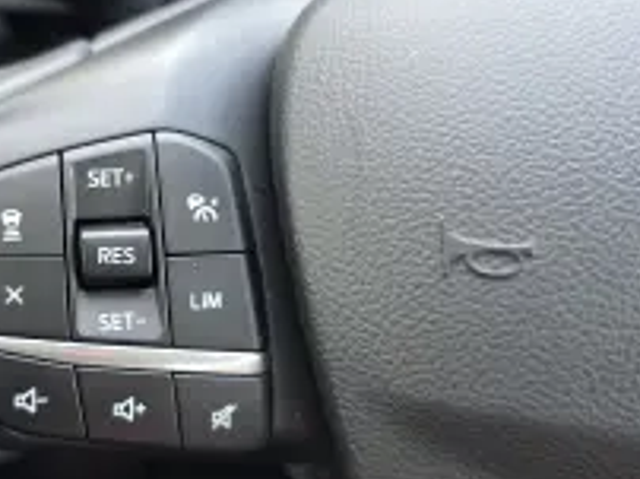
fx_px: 757
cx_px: 152
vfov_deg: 35.1
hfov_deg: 44.2
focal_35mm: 41
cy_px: 232
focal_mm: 6.3
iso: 400
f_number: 1.7
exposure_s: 1/100
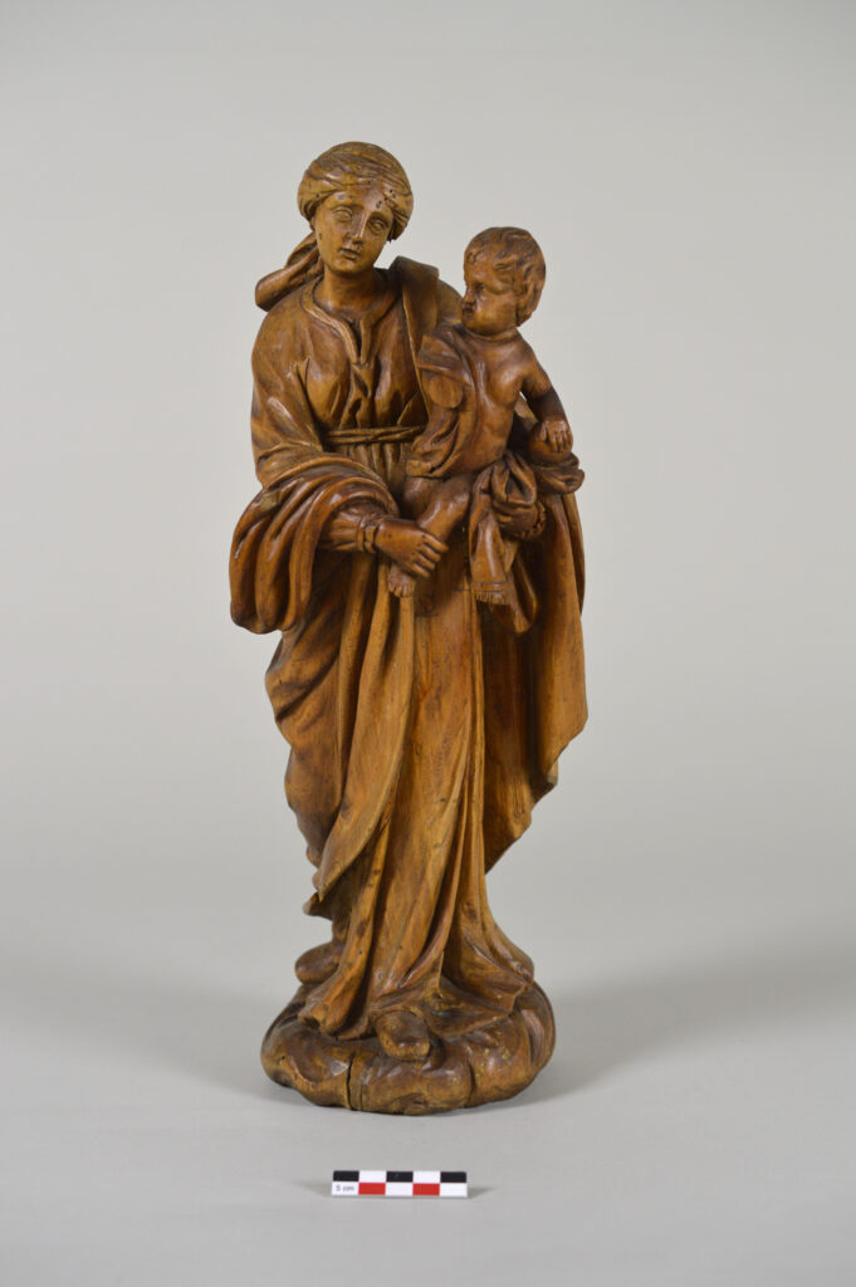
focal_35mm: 60
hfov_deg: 22.6
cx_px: 428
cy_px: 644
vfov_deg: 33.4
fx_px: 2143
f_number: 4
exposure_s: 1/60
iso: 400
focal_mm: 40
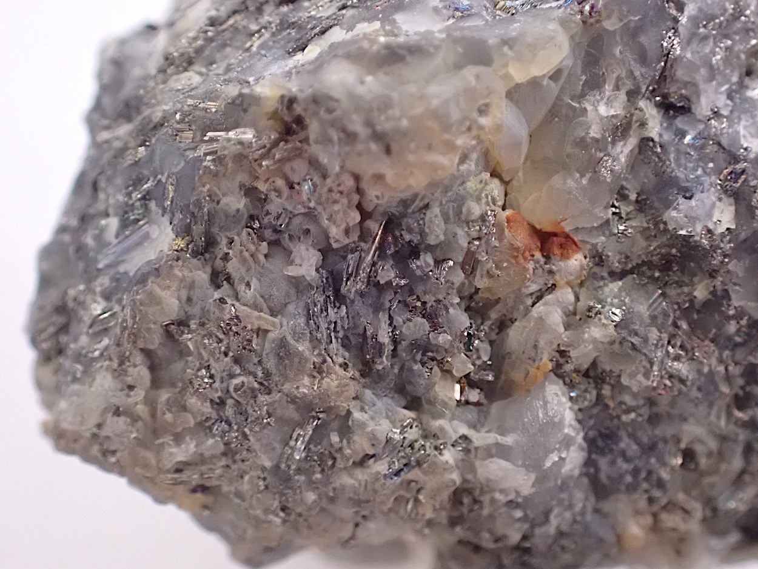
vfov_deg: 14.8
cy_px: 284
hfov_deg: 19.6
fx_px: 2190
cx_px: 379
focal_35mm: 100
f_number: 4.9
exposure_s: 1/30
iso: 1600
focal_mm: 18
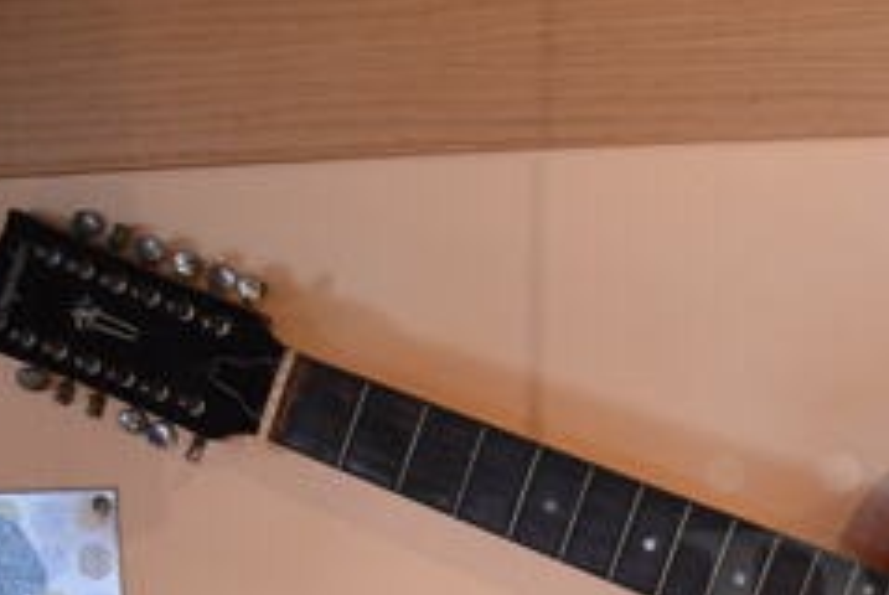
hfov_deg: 27.0
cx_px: 956
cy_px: 625
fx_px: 1706
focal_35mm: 69
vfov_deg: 19.1
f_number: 4
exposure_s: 1/30
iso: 2200
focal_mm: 18
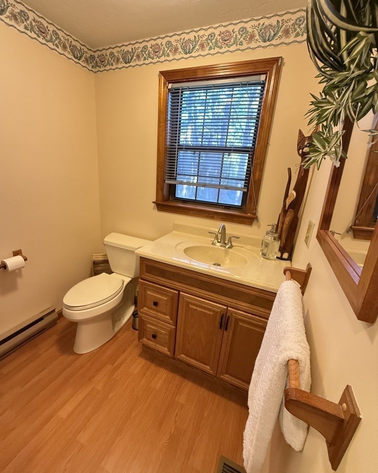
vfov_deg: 96.8
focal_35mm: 15
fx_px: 210
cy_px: 237
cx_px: 185
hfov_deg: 84.0
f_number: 2.2
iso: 640
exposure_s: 1/60
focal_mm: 2.22
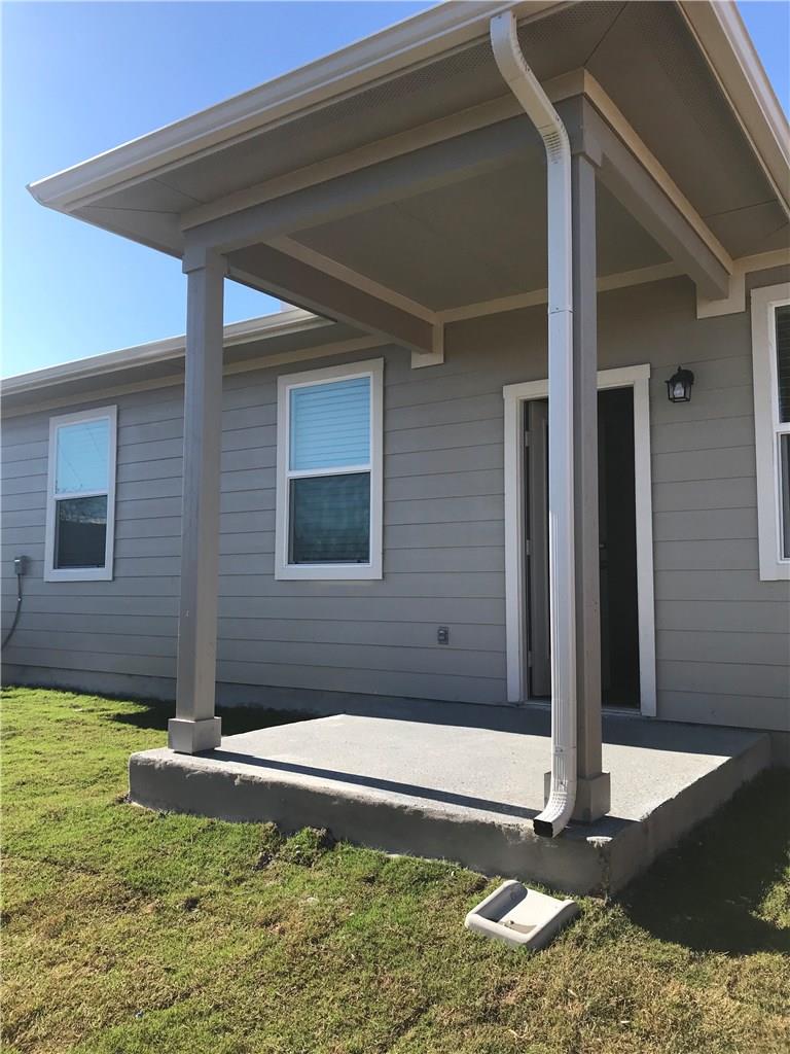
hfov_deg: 49.7
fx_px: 852
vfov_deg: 63.4
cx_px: 395
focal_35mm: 28
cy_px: 527
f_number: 1.8
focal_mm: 3.99
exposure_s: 1/1597
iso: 20
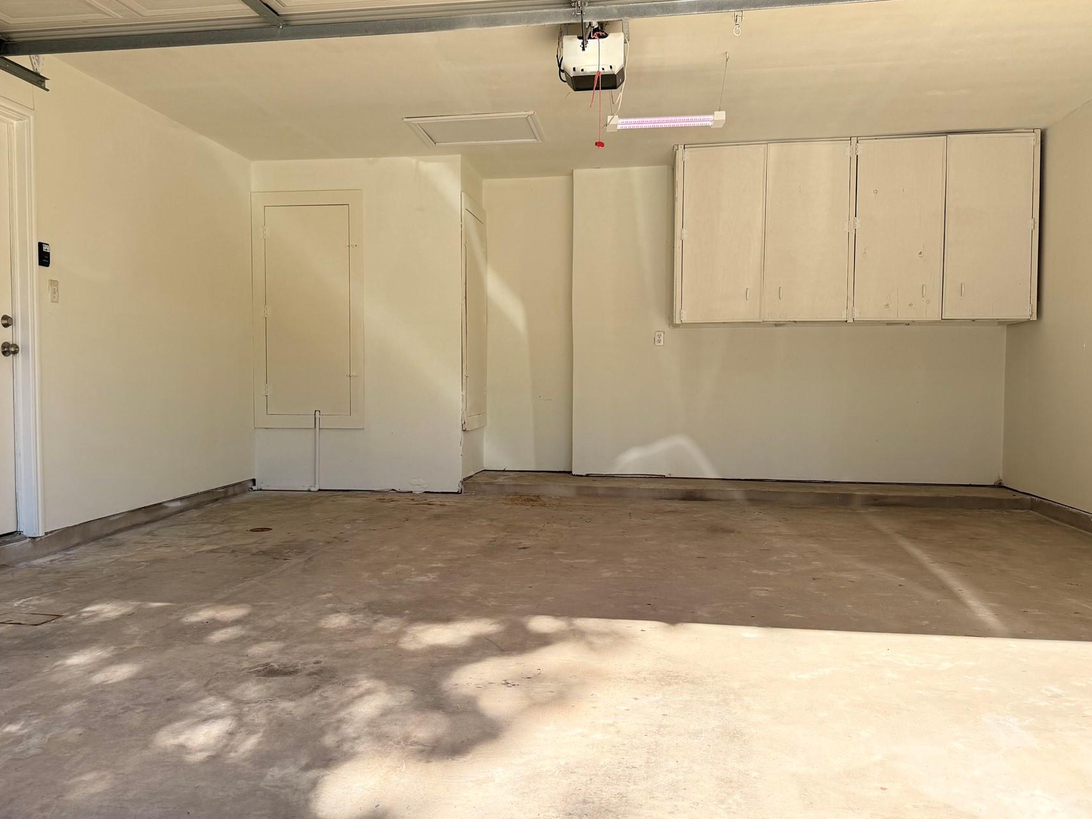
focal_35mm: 29
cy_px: 404
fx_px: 915
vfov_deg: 48.2
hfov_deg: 61.5
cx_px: 488
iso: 100
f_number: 1.78
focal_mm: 6.76
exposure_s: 1/1727
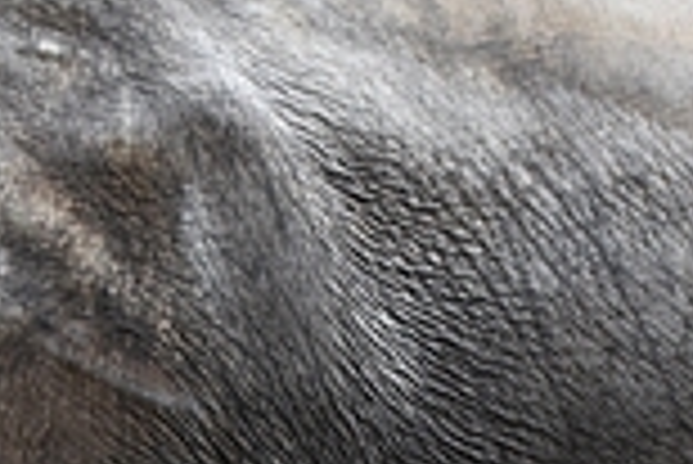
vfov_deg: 4.5
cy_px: 930
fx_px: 5761
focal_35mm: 299
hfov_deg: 6.9
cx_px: 122
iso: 400
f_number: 5
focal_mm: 30
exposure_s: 1/100
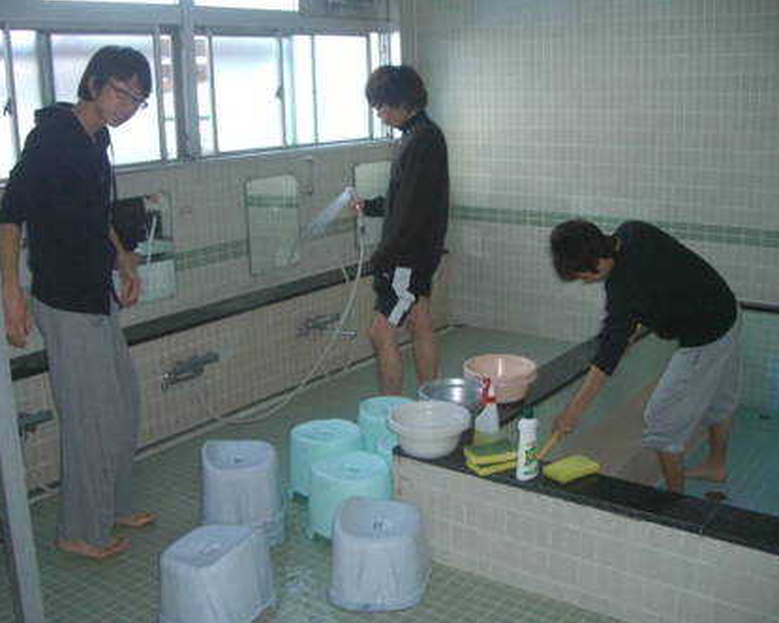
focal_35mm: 40
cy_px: 313
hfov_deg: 45.8
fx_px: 922
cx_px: 372
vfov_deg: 37.3
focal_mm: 7.9
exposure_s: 1/60
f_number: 2.8
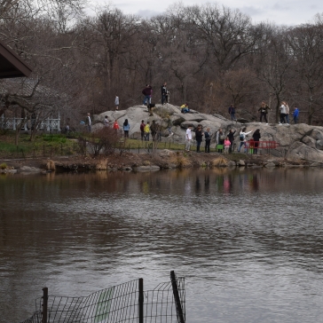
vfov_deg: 20.1
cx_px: 174
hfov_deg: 20.2
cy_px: 122
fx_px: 908
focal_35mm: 86
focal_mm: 24
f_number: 9
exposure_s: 1/320
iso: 200
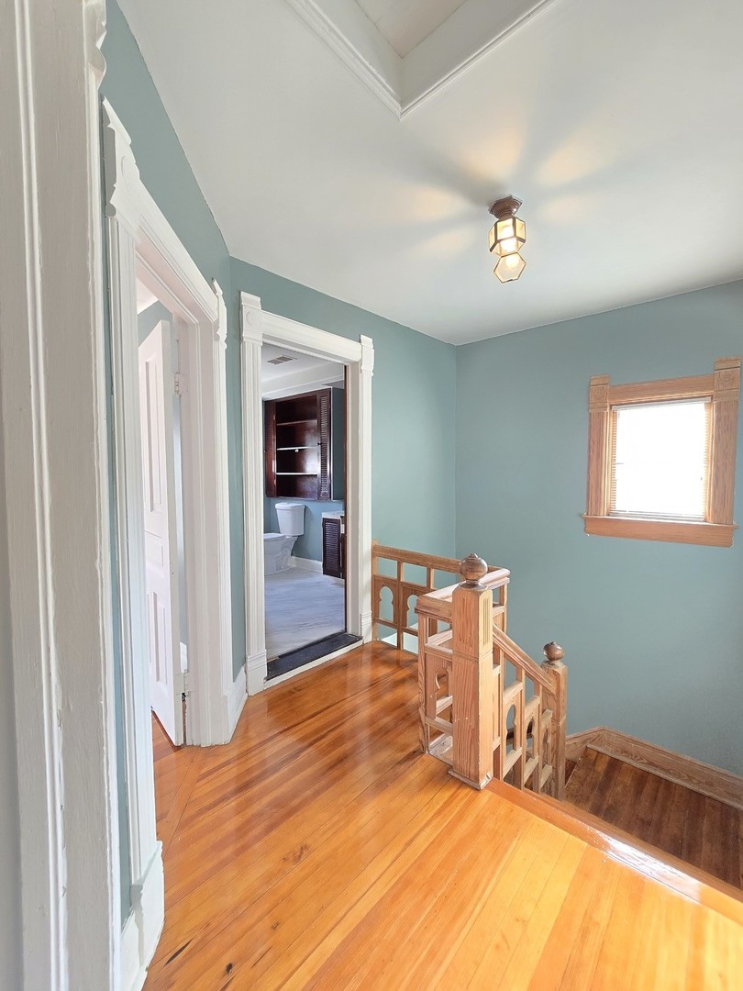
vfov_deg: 106.2
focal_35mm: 13
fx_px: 372
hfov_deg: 89.9
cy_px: 496
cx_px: 372
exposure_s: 1/60
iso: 400
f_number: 2.2
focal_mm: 2.2
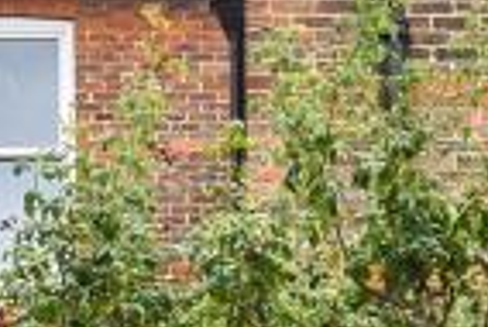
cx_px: 409
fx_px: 1370
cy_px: 434
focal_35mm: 101
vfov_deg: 13.1
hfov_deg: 19.9
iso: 400
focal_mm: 14
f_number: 8
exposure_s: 1/250
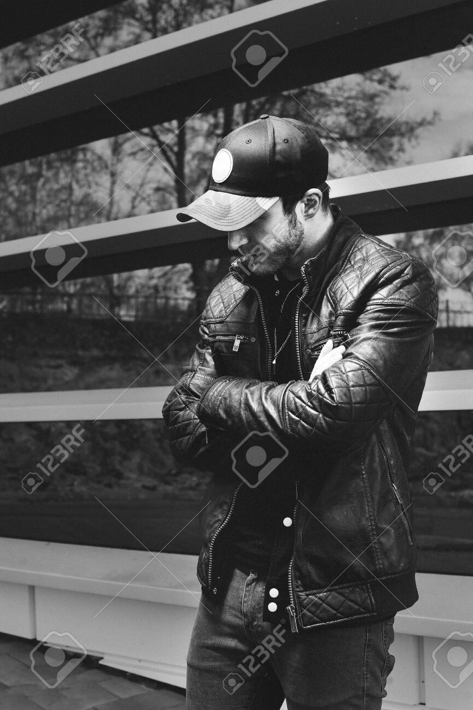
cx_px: 236
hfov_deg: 27.0
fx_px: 987
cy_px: 355
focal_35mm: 50
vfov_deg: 39.6
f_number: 6.3
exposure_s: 1/160
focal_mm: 50
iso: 100
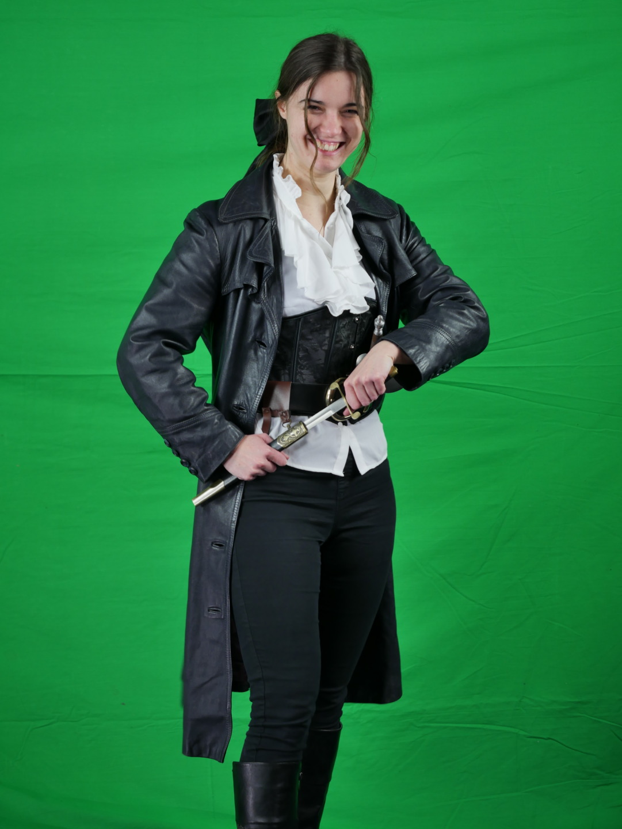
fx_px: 2873
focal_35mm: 120
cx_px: 311
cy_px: 414
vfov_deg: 16.4
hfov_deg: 12.4
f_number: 2.8
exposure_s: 1/40
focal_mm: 60
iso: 200
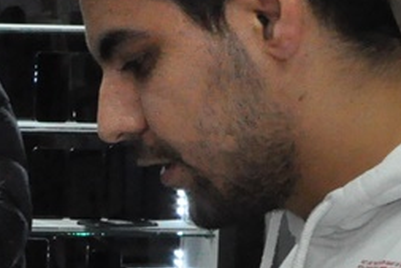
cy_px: 317
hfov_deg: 10.3
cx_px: -154
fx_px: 2162
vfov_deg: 7.0
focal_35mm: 194
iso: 3200
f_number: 10
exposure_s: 1/200
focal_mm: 24
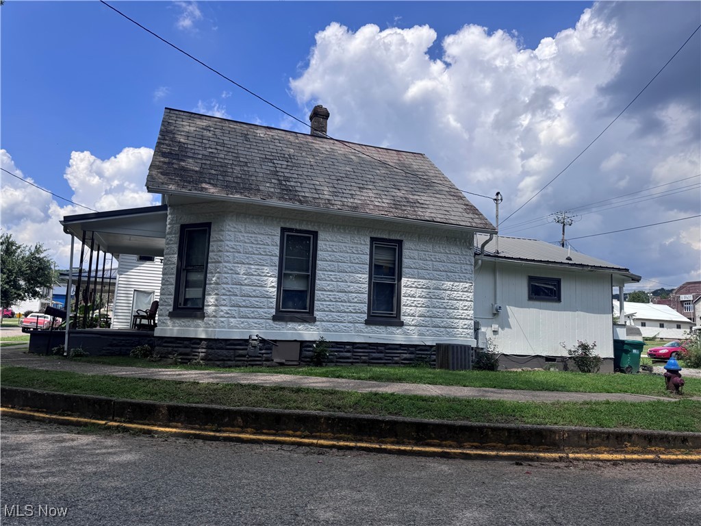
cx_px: 350
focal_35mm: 24
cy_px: 263
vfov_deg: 56.8
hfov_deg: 71.6
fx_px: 486
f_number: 1.78
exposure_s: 1/5348
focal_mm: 6.76
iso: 80
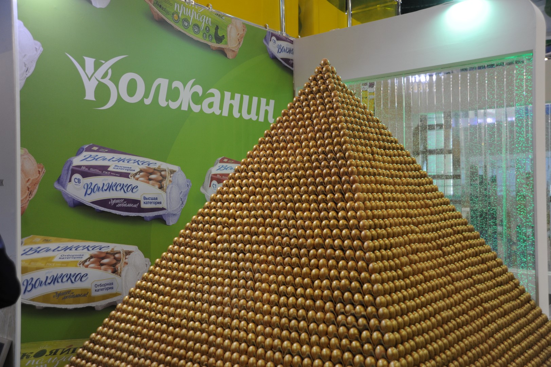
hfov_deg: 54.5
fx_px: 535
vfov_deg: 37.8
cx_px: 276
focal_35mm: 35
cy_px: 184
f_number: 3.2
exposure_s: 1/200
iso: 1000
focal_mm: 35
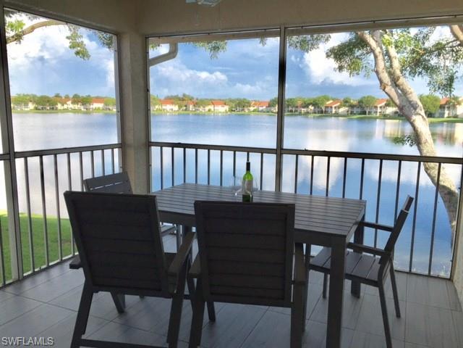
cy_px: 174
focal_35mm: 29
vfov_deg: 48.2
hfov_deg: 61.7
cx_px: 232
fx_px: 388
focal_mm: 4.15
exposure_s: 1/879
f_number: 2.2
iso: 32
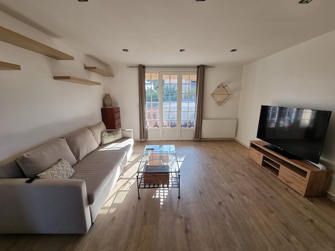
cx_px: 168
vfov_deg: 89.9
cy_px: 126
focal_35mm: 13
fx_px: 126
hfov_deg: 106.2
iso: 50
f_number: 2.2
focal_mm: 2.2
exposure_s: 1/100
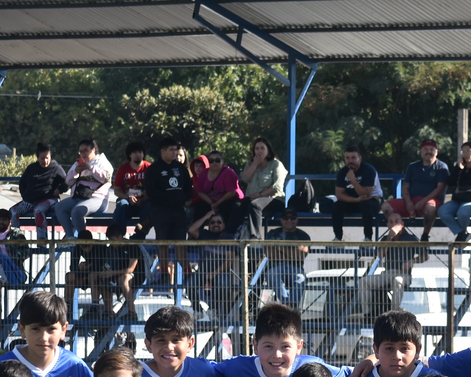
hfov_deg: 6.1
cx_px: 506
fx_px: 4418
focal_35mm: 317
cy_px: 395
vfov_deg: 4.9
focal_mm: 78
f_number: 5.6
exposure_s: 1/500
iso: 200
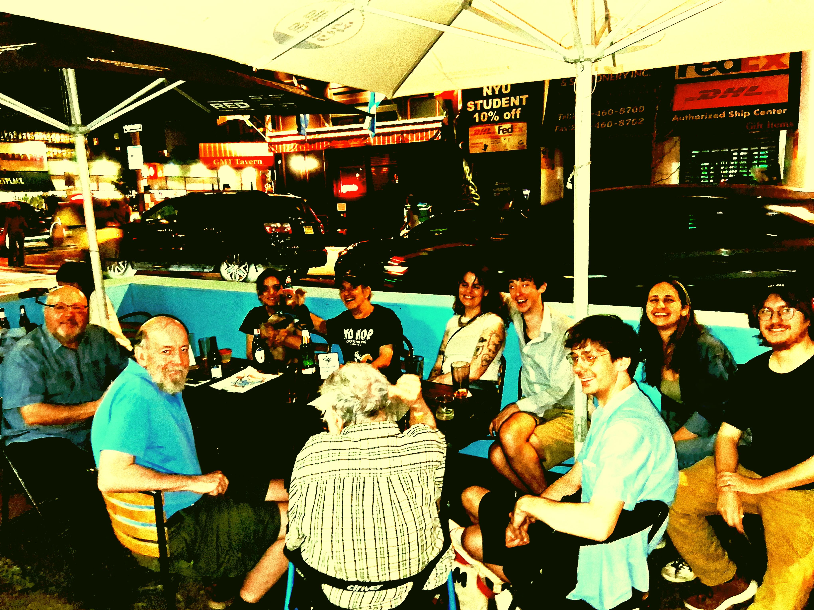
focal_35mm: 26
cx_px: 407
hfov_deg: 67.3
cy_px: 305
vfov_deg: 53.1
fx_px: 611
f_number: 1.8
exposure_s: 1/24
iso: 1000
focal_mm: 3.98
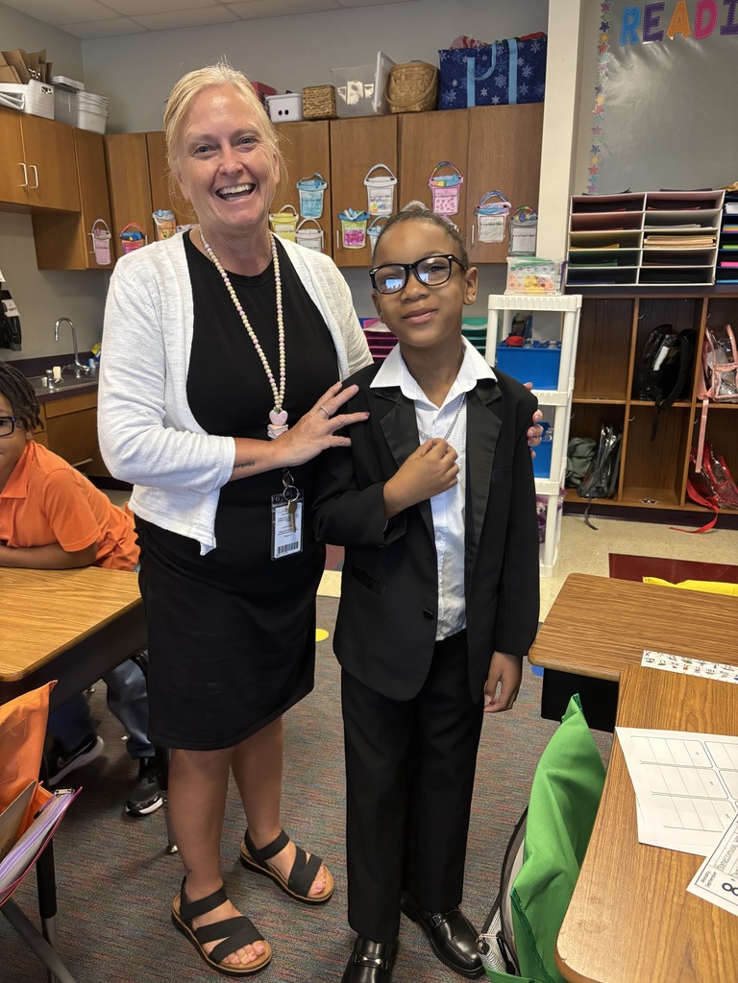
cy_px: 492
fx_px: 739
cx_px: 369
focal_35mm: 26
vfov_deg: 67.3
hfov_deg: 53.1
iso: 400
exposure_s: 1/60
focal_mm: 5.96
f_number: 1.6
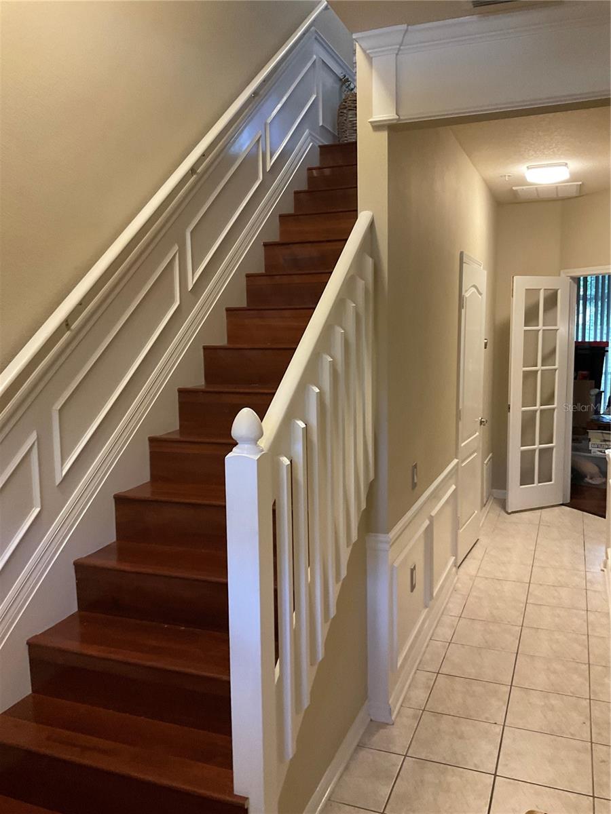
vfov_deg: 61.7
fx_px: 682
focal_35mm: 29
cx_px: 306
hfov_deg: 48.2
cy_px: 407
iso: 250
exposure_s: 1/60
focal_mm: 3
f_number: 1.8
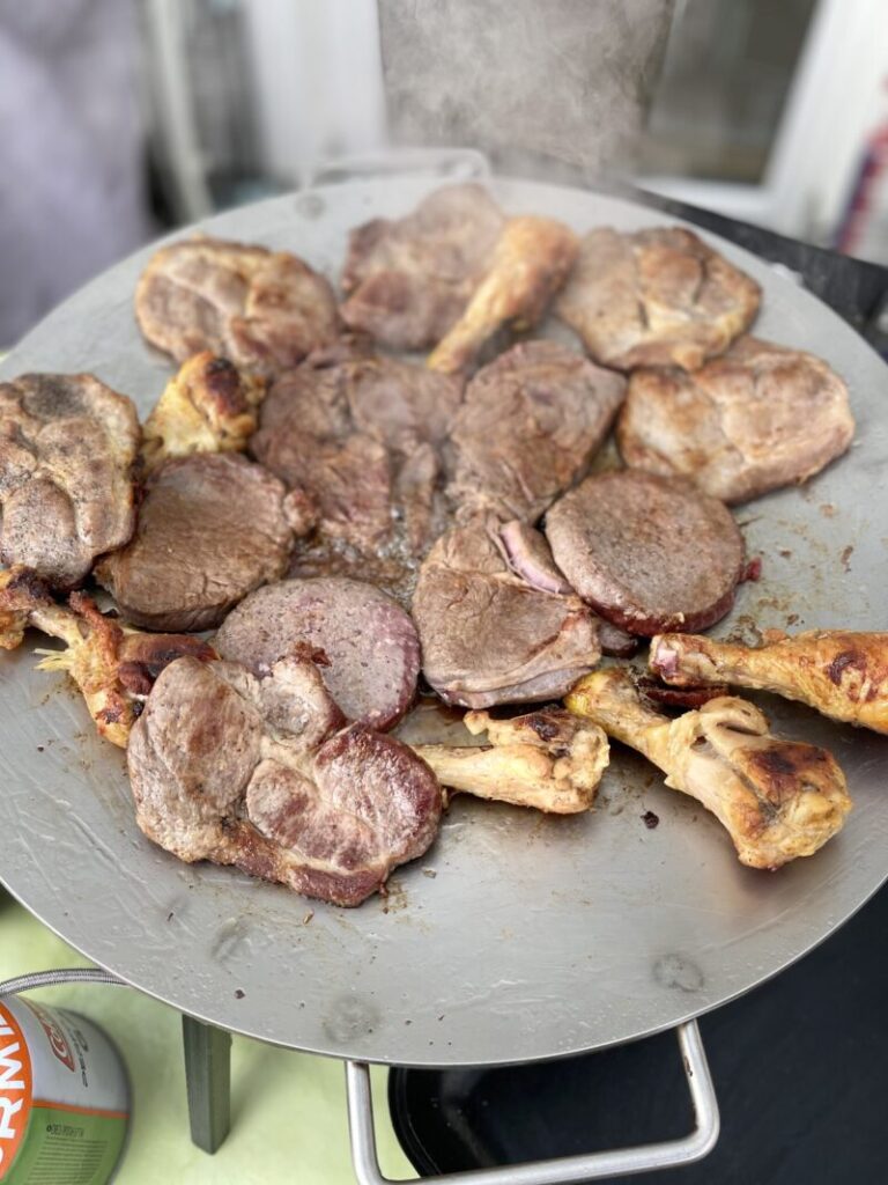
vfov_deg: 67.3
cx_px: 444
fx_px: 889
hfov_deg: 53.1
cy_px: 592
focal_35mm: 26
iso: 32
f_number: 1.6
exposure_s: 1/452
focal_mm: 5.1
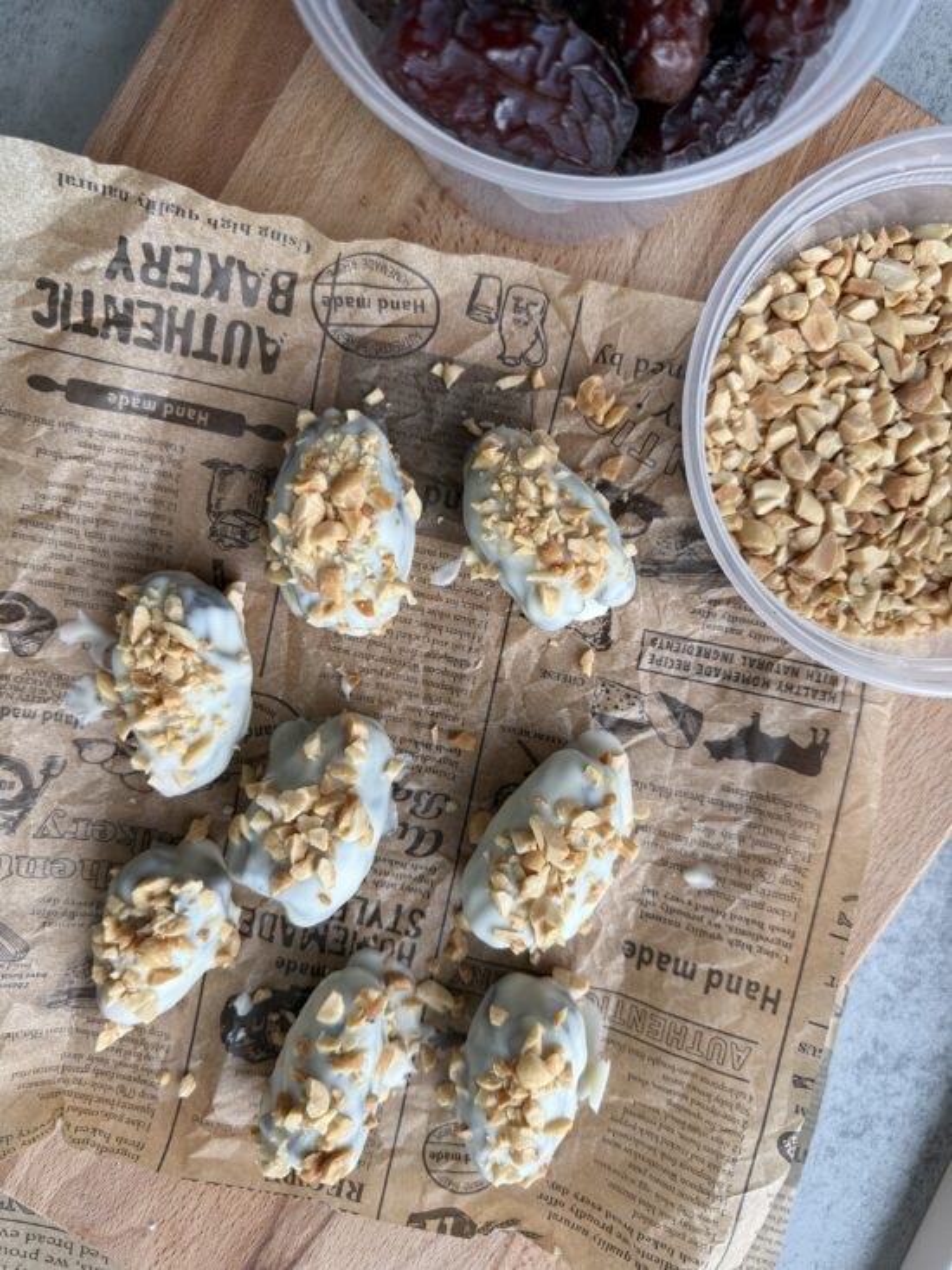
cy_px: 635
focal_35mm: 24
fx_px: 880
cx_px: 476
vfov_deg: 71.6
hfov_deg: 56.8
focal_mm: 6.76
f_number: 1.78
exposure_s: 1/121
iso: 64
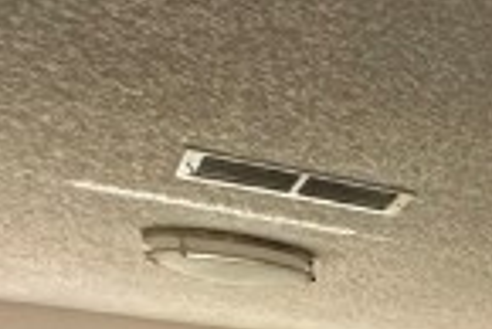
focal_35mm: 103
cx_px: 1568
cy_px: 865
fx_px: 1409
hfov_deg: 10.7
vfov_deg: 10.7
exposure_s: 1/84
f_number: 2.2
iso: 320
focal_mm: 2.22
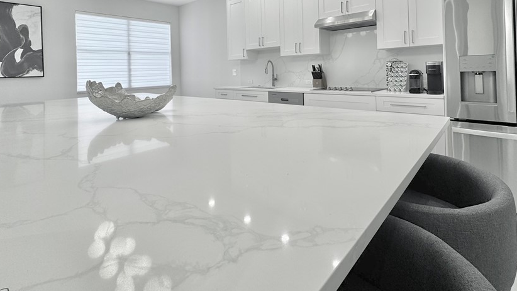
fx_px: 260
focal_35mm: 19
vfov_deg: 55.2
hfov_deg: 89.3
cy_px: 69
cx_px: 283
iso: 50
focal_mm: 2.22
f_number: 2.2
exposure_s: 1/120
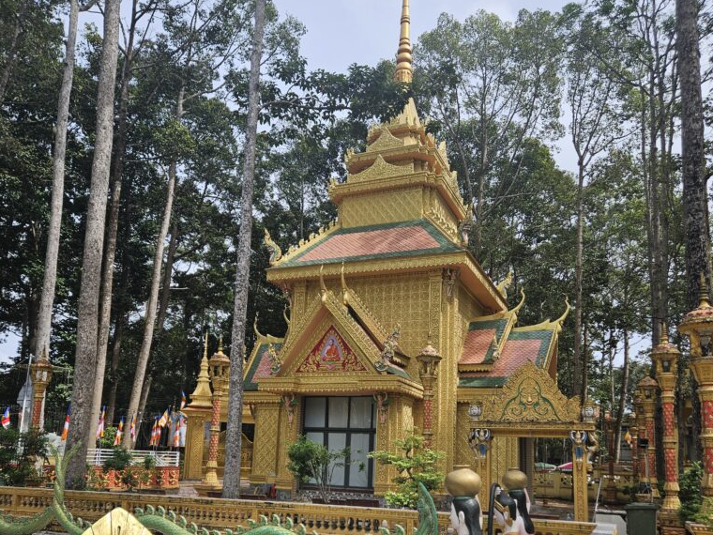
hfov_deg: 58.4
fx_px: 639
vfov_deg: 44.6
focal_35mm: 31
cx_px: 358
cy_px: 370
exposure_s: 1/1951
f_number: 1.8
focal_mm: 5.4
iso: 25
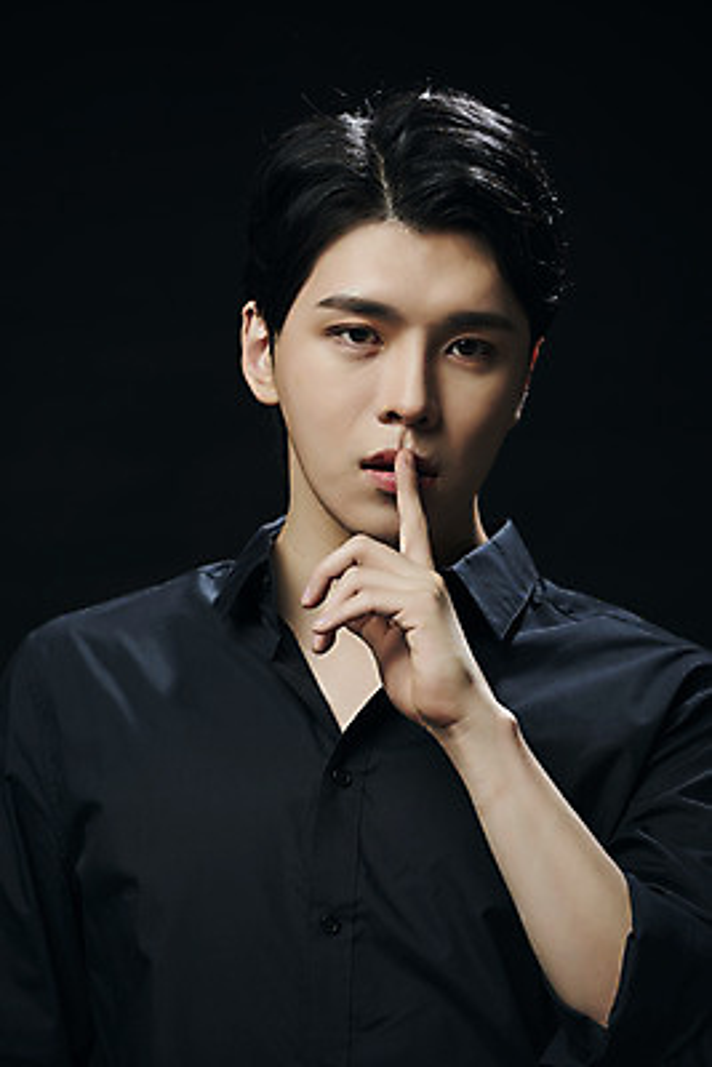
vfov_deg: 10.3
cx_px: 356
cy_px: 534
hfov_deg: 6.9
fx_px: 5928
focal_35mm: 200
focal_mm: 200
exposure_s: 1/125
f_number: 4
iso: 64
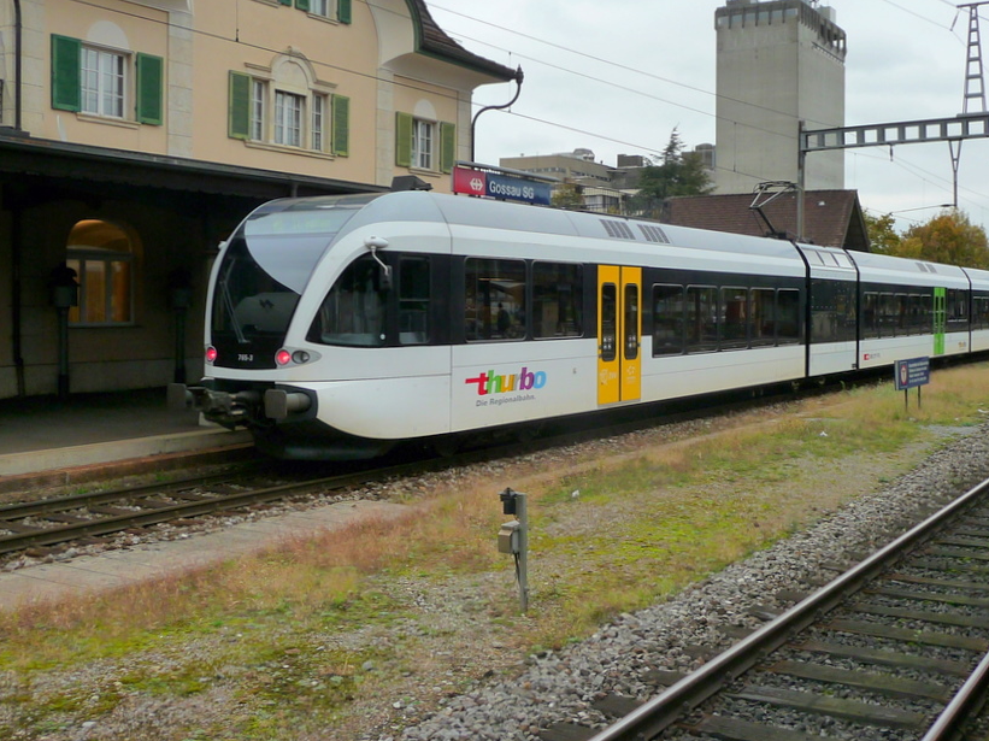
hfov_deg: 47.6
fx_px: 1114
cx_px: 595
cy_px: 319
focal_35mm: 39
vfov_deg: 36.7
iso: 160
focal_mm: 5.3
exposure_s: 1/160
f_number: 3.5
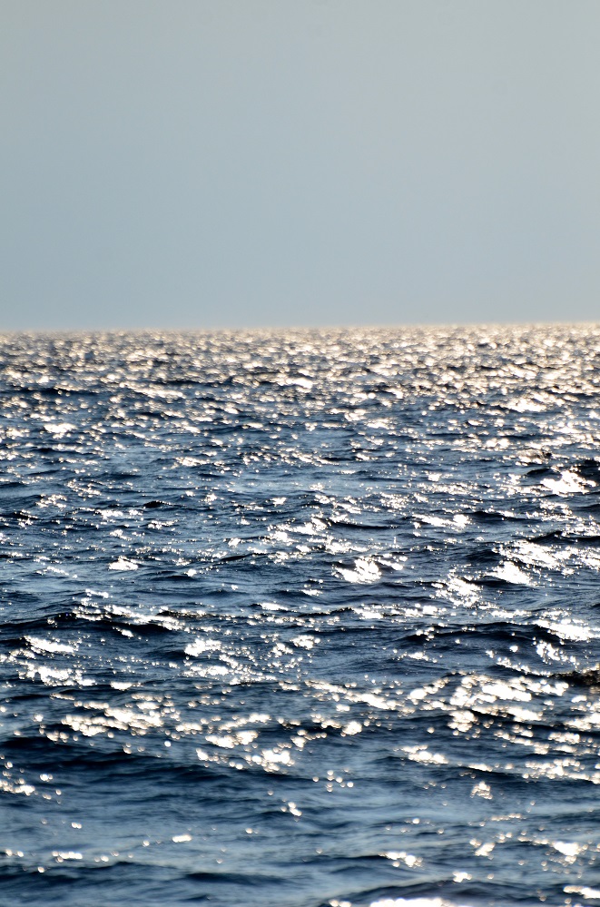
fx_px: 11308
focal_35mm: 450
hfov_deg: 3.0
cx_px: 300
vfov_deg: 4.6
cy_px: 454
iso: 400
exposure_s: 1/5000
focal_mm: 300
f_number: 5.6
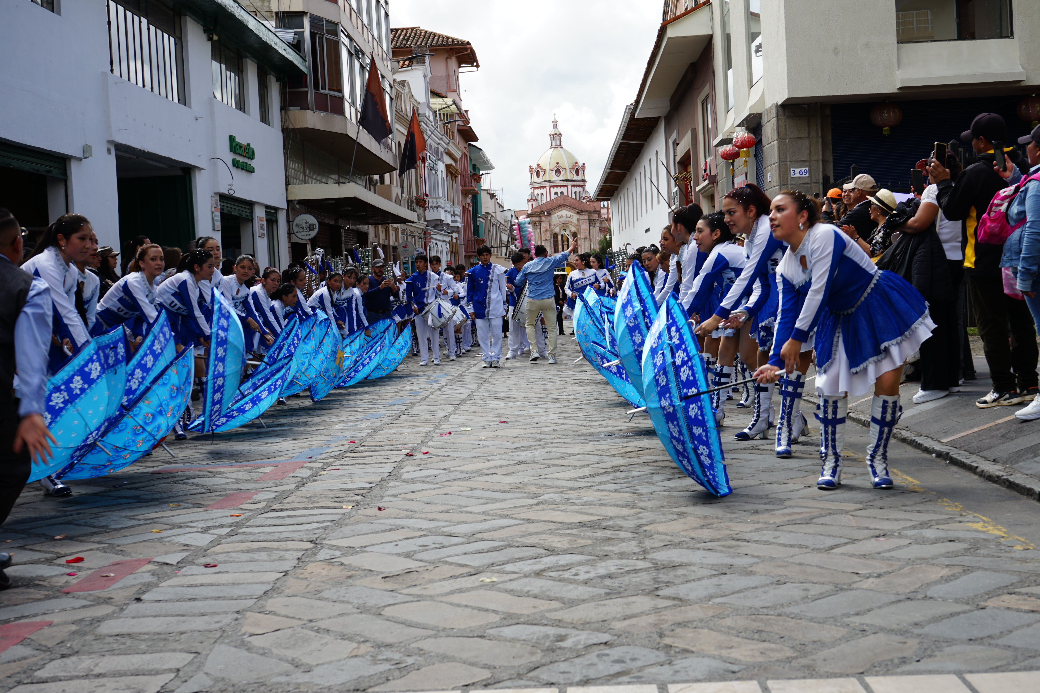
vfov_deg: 26.5
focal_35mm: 51
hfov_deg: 38.9
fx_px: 1473
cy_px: 346
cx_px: 520
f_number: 10
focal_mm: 51
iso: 100
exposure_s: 1/100
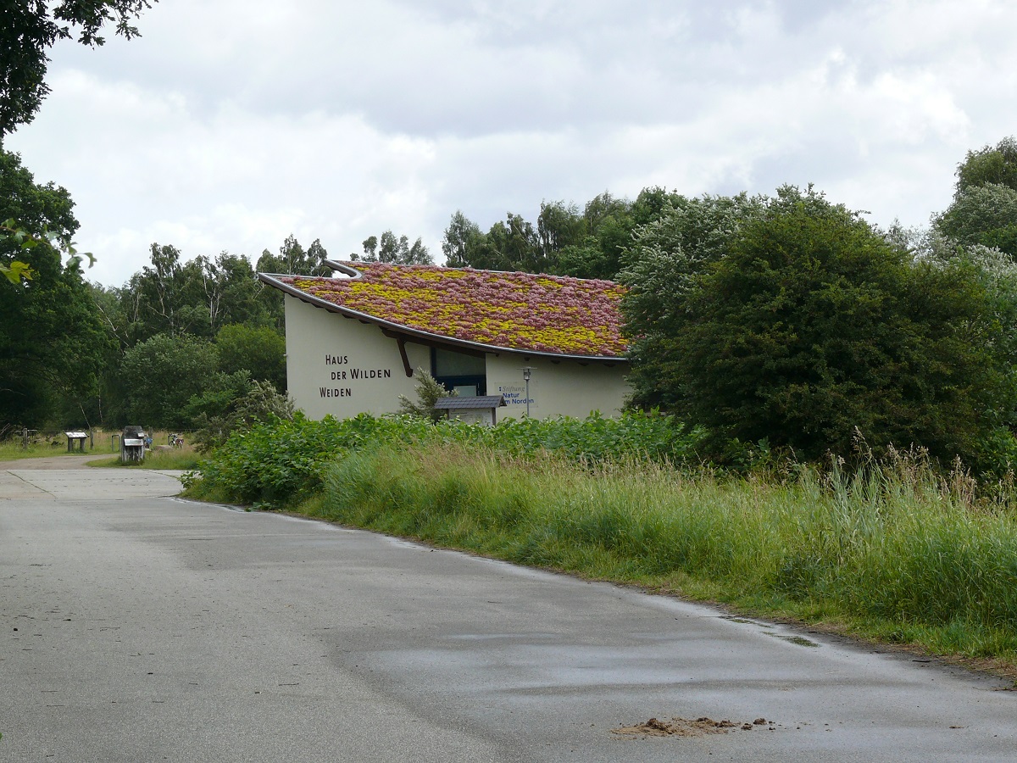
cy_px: 382
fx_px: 3614
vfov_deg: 12.0
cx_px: 508
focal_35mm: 123
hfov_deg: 16.0
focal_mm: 23.2
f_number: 5.6
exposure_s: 1/250
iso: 100
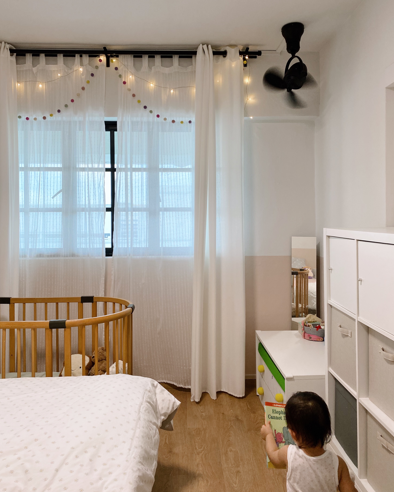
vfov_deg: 62.1
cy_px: 221
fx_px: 408
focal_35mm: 28
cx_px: 196
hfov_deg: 51.5
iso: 125
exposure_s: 1/111
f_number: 1.8
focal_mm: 4.25
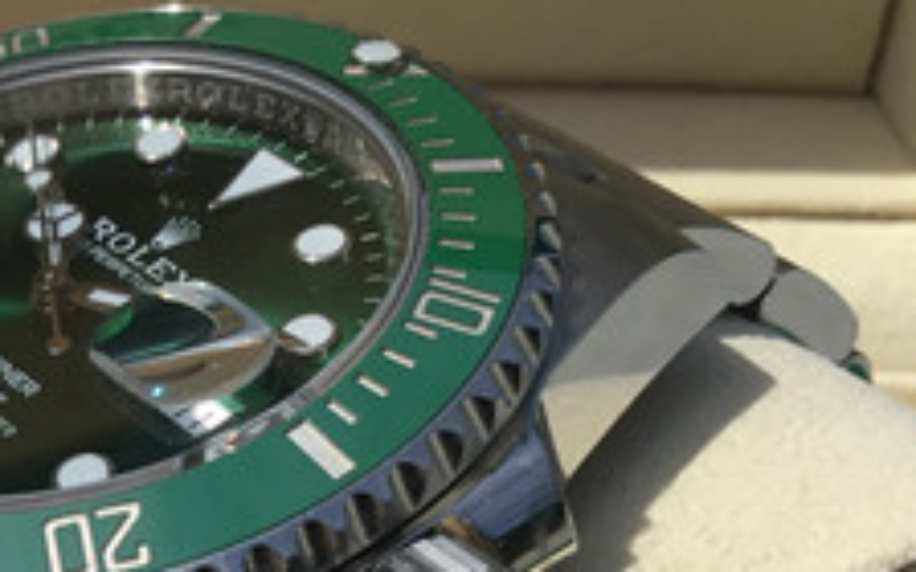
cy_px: 576
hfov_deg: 20.8
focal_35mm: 94
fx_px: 2347
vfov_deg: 13.7
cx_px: -135
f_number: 2.4
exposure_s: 1/3021
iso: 25
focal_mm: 3.3
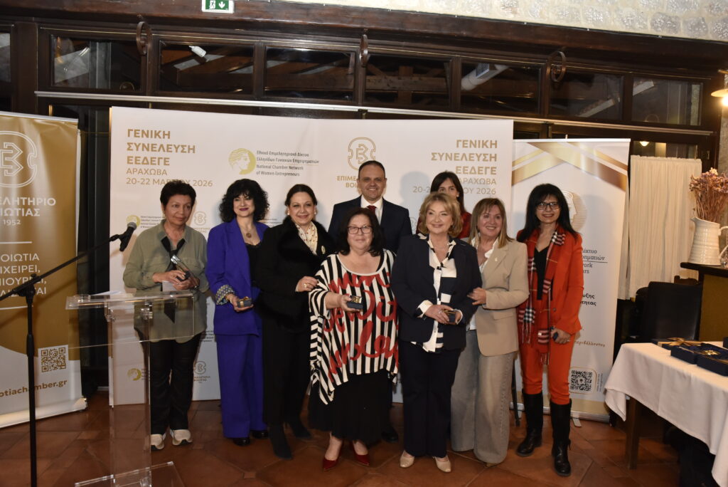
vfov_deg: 53.2
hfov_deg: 73.7
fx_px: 486
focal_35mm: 24
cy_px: 244
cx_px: 364
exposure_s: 1/200
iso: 2500
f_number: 4
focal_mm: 24
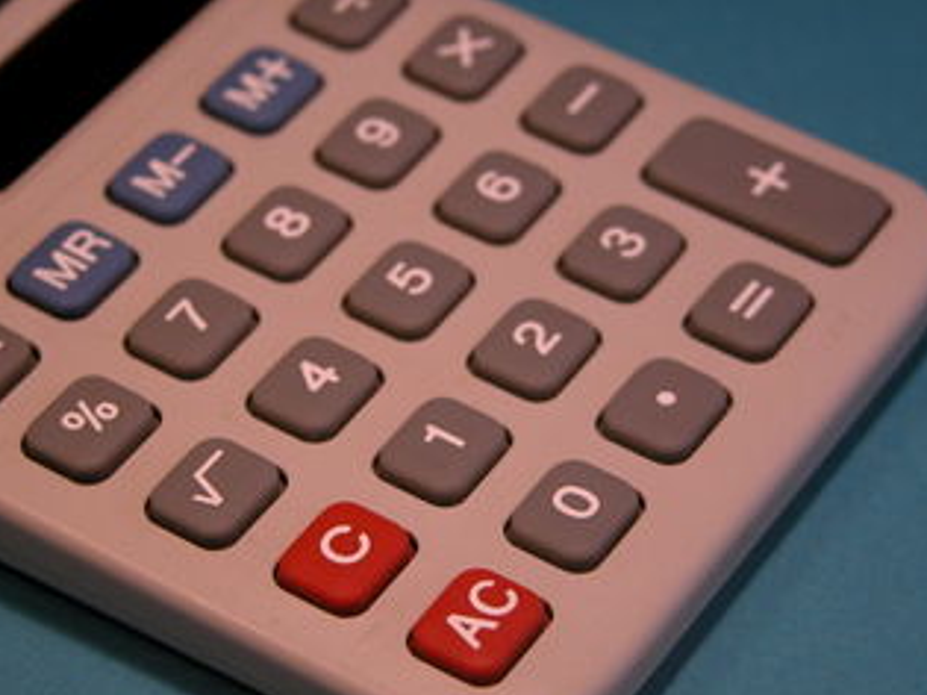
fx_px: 3641
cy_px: 415
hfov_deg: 14.5
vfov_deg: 10.9
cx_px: 421
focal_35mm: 136
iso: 100
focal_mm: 27.3
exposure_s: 1/250
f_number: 3.7
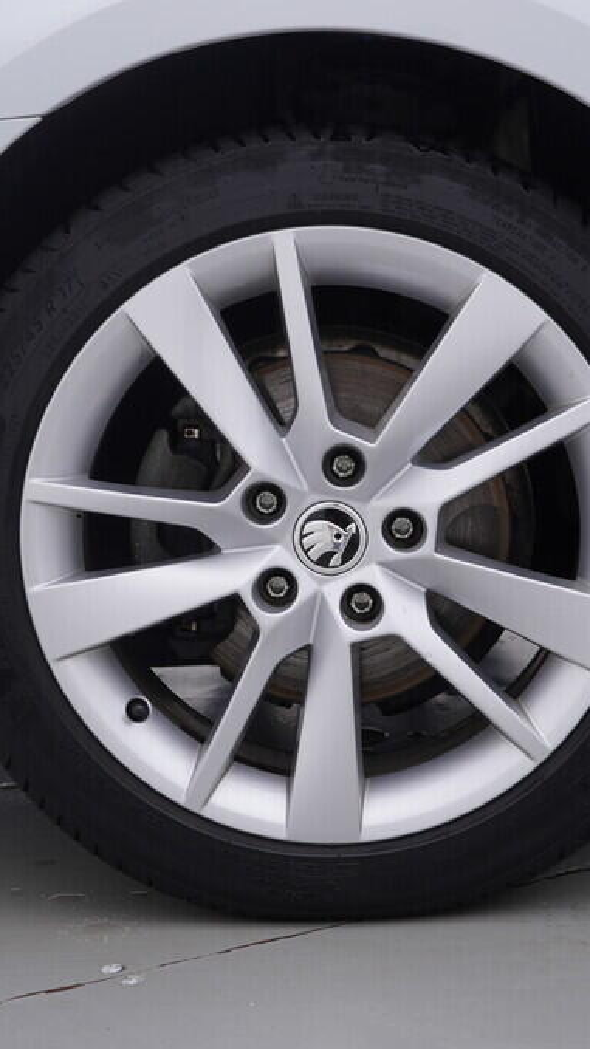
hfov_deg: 21.0
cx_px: 345
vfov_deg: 36.6
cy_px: 527
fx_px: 1586
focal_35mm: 57
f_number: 4
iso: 125
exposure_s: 1/80
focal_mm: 24
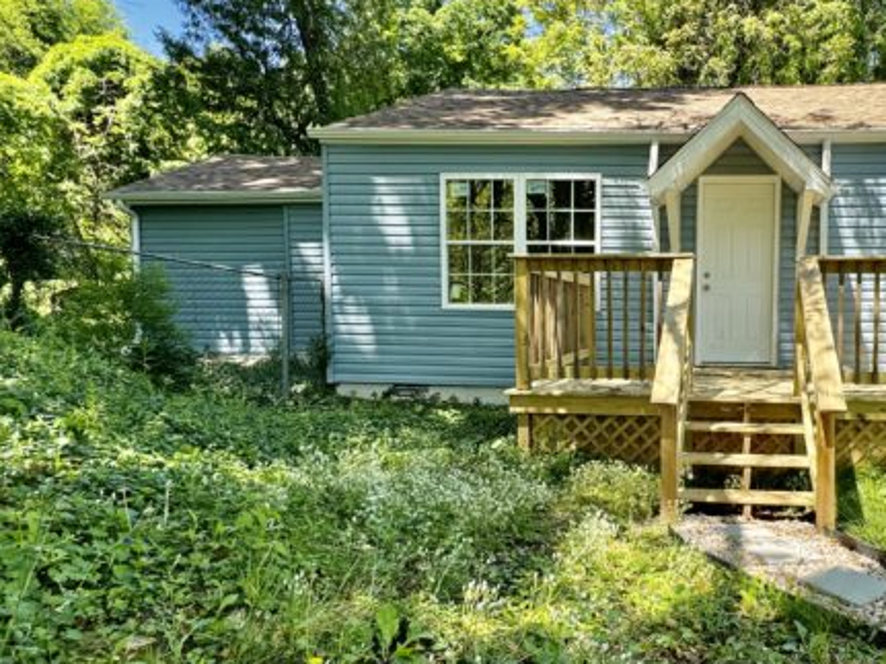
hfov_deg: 63.0
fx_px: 665
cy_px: 372
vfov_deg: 52.9
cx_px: 674
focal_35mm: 26
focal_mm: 2.22
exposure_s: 1/418
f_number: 2.2
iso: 40
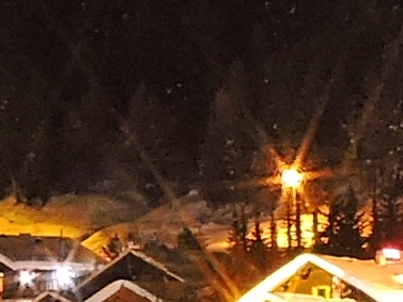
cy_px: 419
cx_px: 522
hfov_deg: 6.6
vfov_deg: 5.0
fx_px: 3459
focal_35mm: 297
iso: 100
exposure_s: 15
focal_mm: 12.5
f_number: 5.6
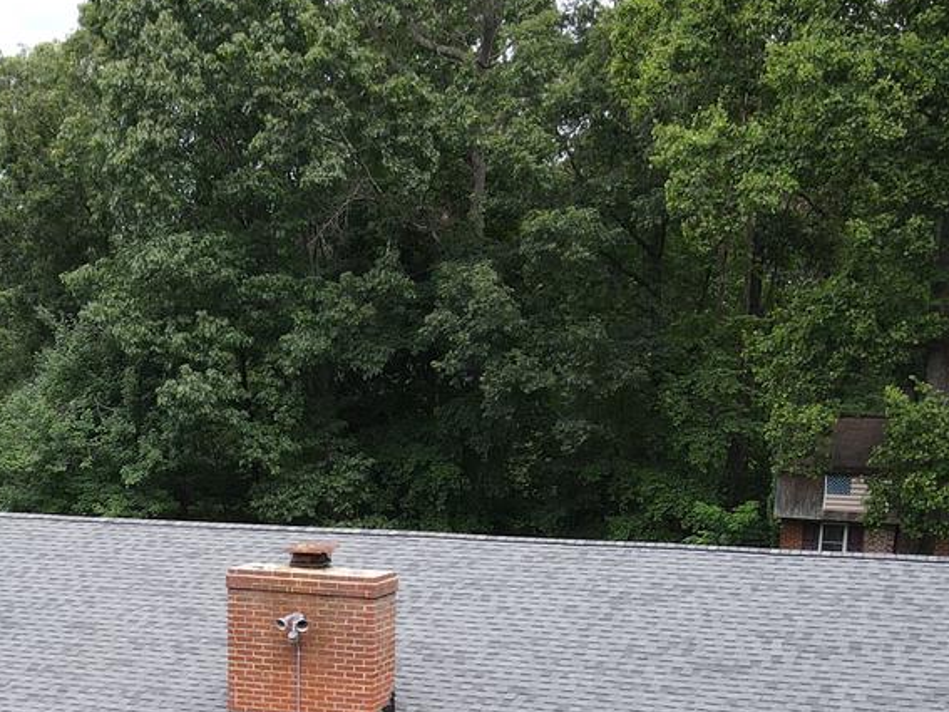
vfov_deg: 22.4
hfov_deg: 31.3
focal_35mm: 61
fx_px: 1672
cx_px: 280
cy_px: 828
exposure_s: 1/160
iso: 100
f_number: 2.8
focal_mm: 4.5
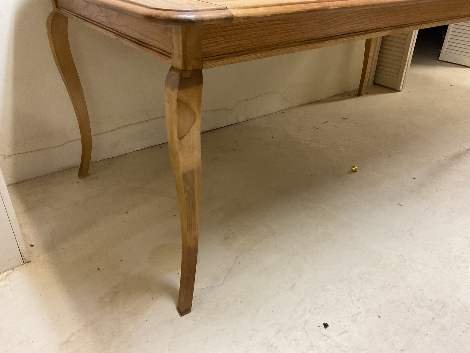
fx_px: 394
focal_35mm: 29
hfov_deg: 61.7
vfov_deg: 48.2
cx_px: 235
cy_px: 176
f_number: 1.8
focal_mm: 3
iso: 200
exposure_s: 1/60
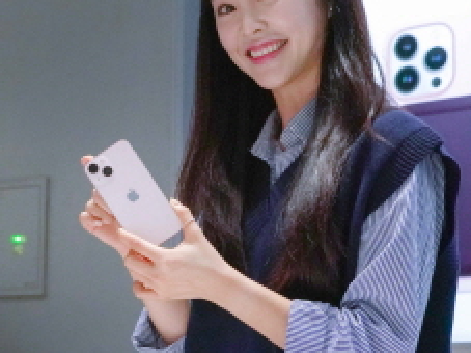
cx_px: 124
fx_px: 1210
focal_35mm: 89
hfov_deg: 21.8
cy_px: 197
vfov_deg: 16.6
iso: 3200
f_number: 4
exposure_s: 1/1250
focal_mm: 35
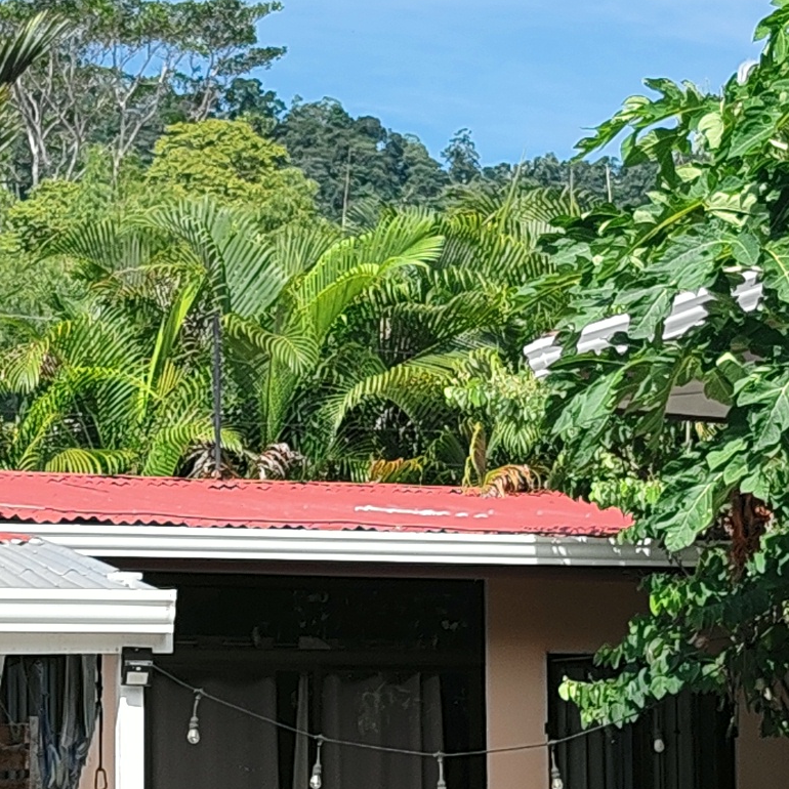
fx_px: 3249
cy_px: 501
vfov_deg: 13.8
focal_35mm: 126
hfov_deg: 13.8
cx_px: 260
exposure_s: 1/740
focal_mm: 6.12
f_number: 1.9
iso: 50
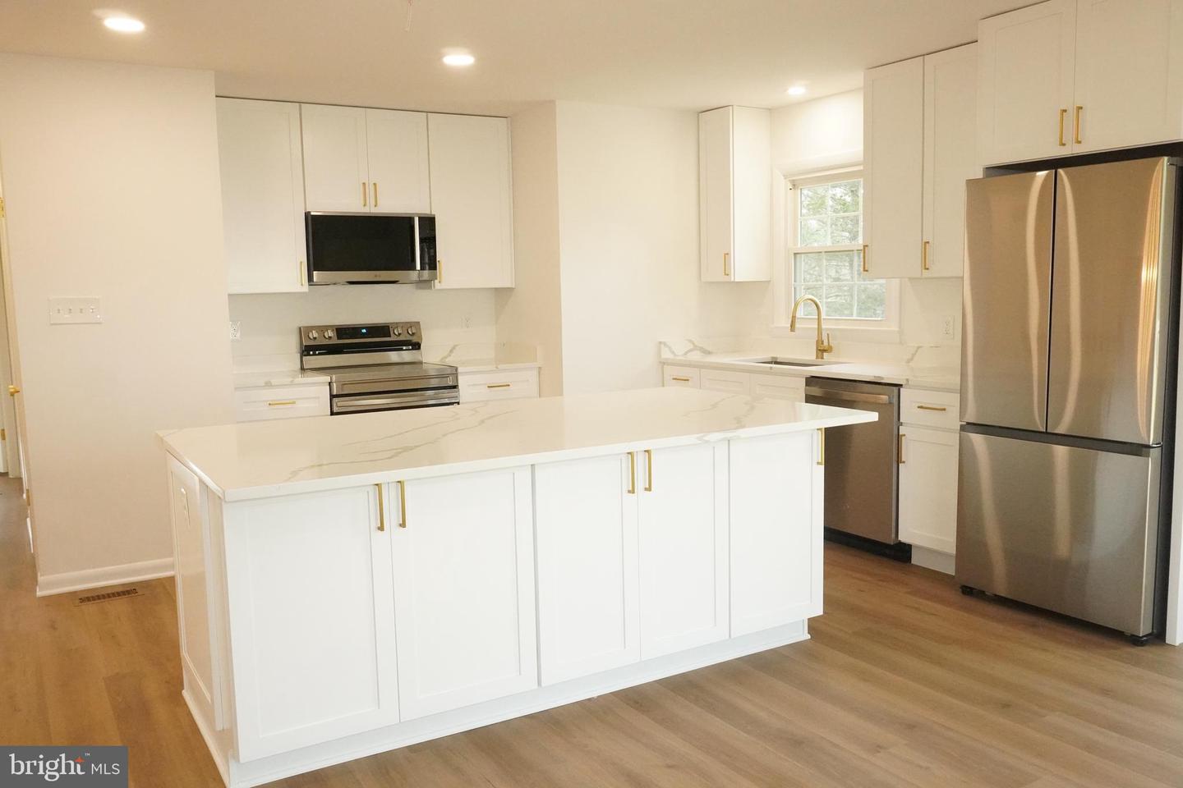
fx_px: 986
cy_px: 394
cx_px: 592
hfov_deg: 61.9
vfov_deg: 43.6
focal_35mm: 30
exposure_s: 1/160
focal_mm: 20
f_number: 10
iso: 6400
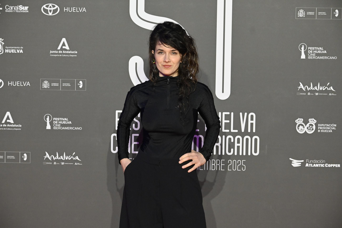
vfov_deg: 12.5
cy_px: 114
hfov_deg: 18.7
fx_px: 1040
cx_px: 171
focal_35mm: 110
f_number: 6.3
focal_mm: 73
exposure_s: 1/250
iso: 4000
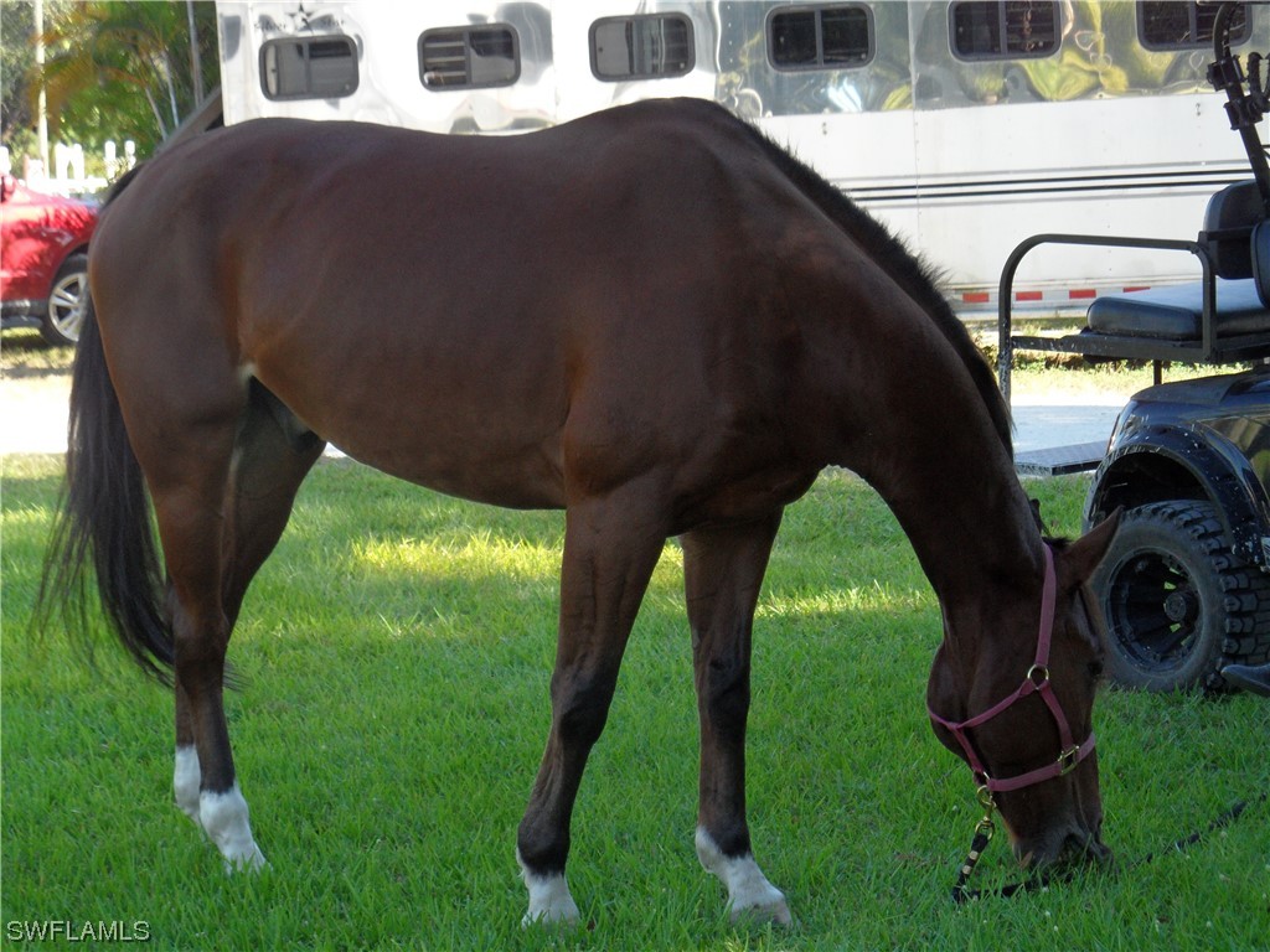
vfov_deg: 14.8
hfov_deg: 19.6
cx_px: 635
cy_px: 476
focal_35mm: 100
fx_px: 3669
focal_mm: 16.3
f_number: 4.4
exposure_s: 1/125
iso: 100
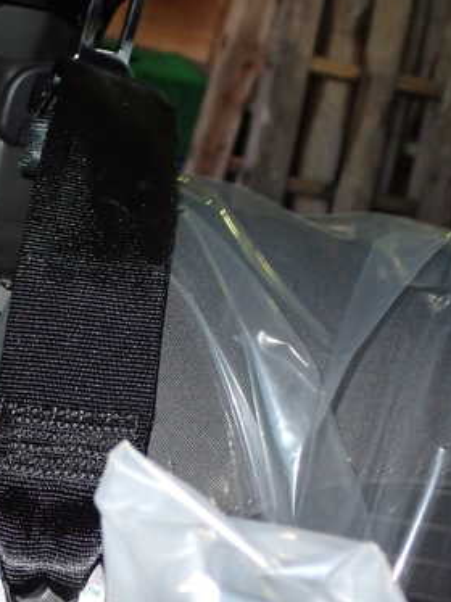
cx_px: 48
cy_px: 336
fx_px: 1061
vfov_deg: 31.7
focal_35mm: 61
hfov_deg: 23.4
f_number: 8
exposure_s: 1/40
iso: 500
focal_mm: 6.83
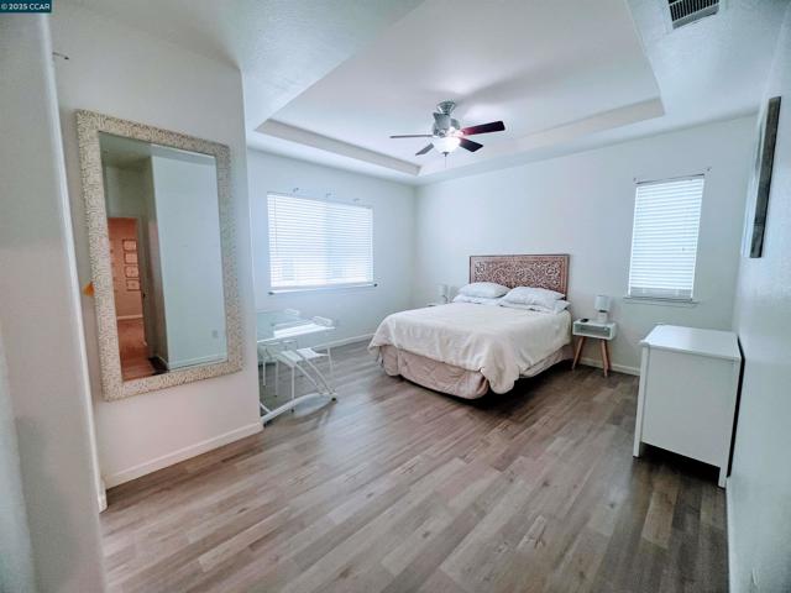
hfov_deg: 106.2
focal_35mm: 13
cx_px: 396
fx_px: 297
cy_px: 296
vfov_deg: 89.9
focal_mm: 1.57
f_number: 1.8
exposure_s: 1/120
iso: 160
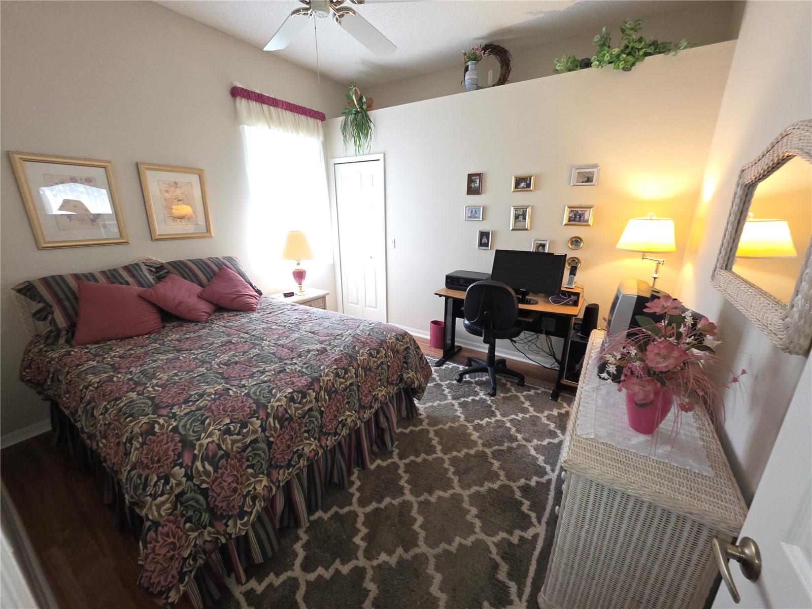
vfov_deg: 89.9
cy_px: 304
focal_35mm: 13
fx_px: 305
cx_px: 406
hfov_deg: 106.2
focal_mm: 2.2
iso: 160
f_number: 1.9
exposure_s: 1/60
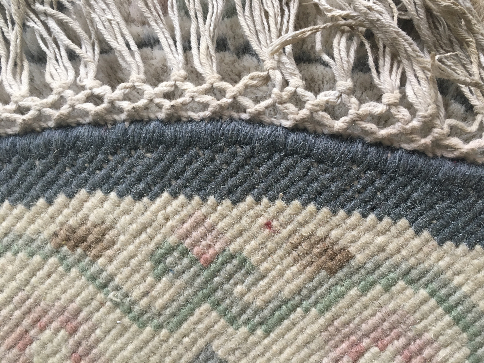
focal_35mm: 29
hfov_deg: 61.7
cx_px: 242
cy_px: 182
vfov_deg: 48.2
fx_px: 405
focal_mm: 4.15
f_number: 2.2
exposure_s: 1/30
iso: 64
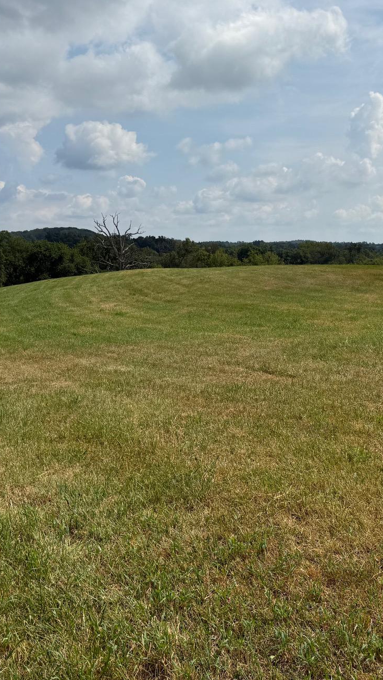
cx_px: 276
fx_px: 740
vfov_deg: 49.4
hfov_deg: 28.7
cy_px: 332
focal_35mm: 41
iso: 80
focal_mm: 6.76
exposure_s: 1/9091
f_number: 1.78
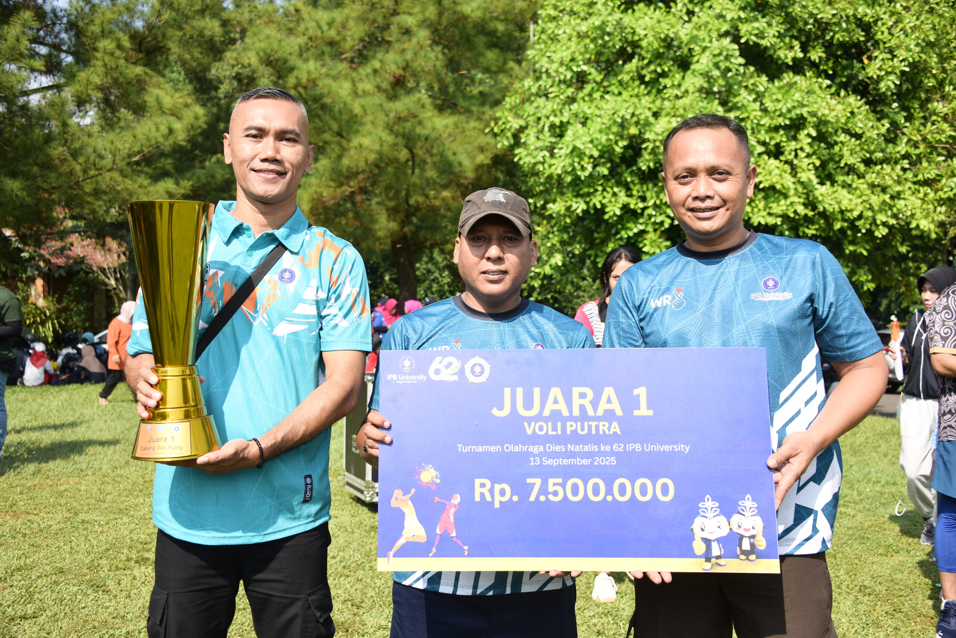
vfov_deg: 30.5
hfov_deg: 44.5
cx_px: 478
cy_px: 319
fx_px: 1168
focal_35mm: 44
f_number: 6.3
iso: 100
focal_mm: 44
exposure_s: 1/250
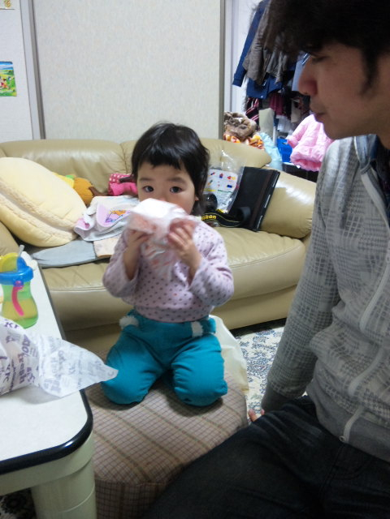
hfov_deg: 48.2
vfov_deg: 61.7
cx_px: 195
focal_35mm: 29
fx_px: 436
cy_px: 260
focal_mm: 4.82
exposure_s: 1/4
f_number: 2.8
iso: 123
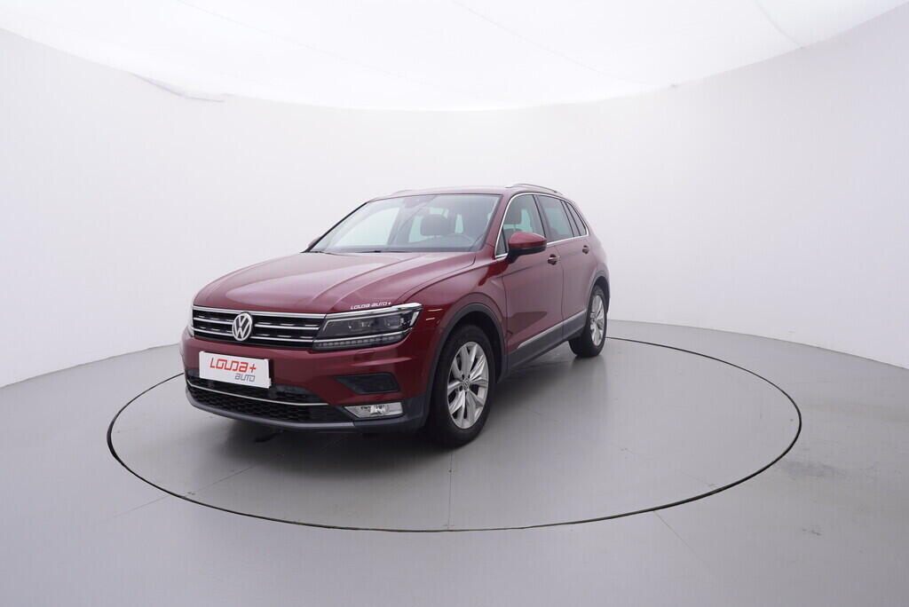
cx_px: 454
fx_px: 568
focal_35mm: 22
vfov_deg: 56.2
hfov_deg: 77.3
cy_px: 304
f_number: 5
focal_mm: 15
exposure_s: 1/80
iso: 200
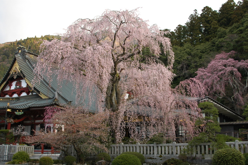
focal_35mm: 42
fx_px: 289
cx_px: 124
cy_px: 82
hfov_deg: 46.5
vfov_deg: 31.8
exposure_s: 1/50
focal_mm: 28
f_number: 8
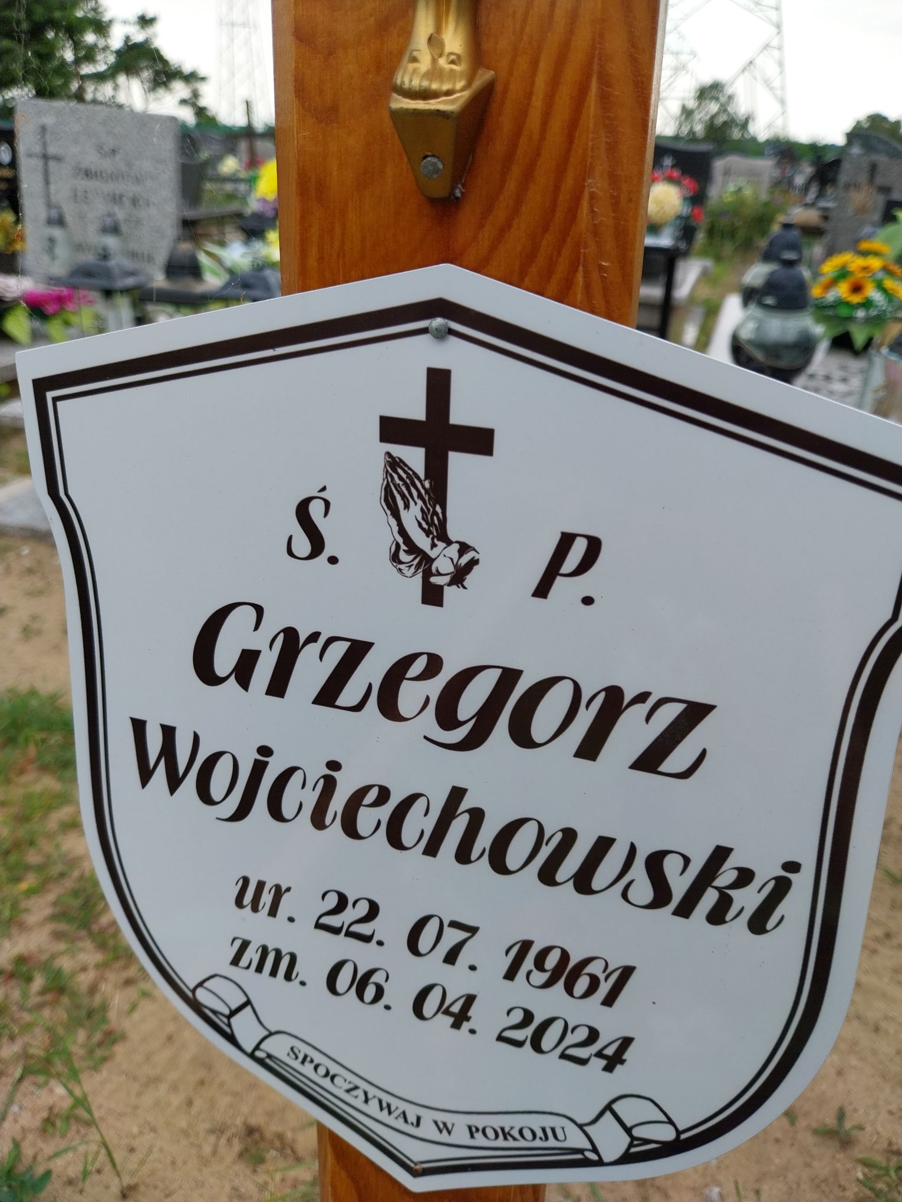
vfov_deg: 67.3
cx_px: 451
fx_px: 903
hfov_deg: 53.1
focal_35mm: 26
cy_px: 601
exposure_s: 1/486
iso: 25
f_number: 1.8
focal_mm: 4
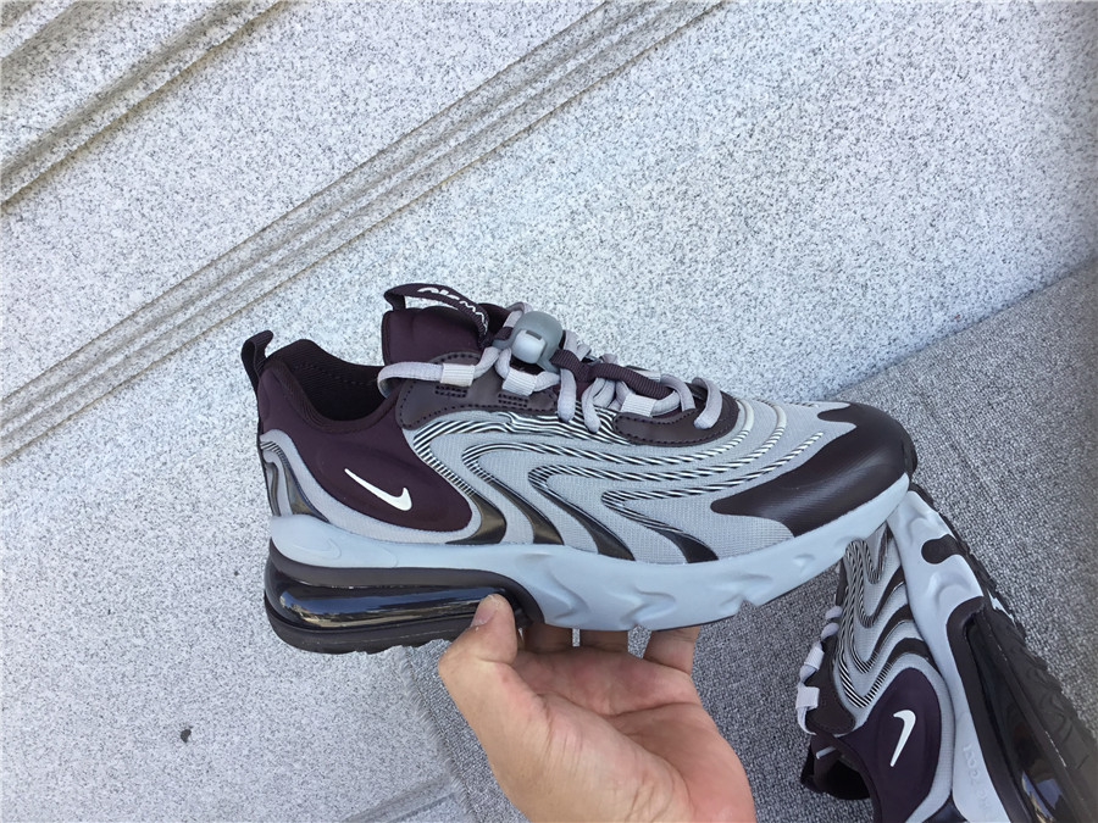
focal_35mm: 31
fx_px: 983
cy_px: 412
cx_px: 549
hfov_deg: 58.4
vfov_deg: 45.4
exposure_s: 1/169
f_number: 2.4
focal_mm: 3.3
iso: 25
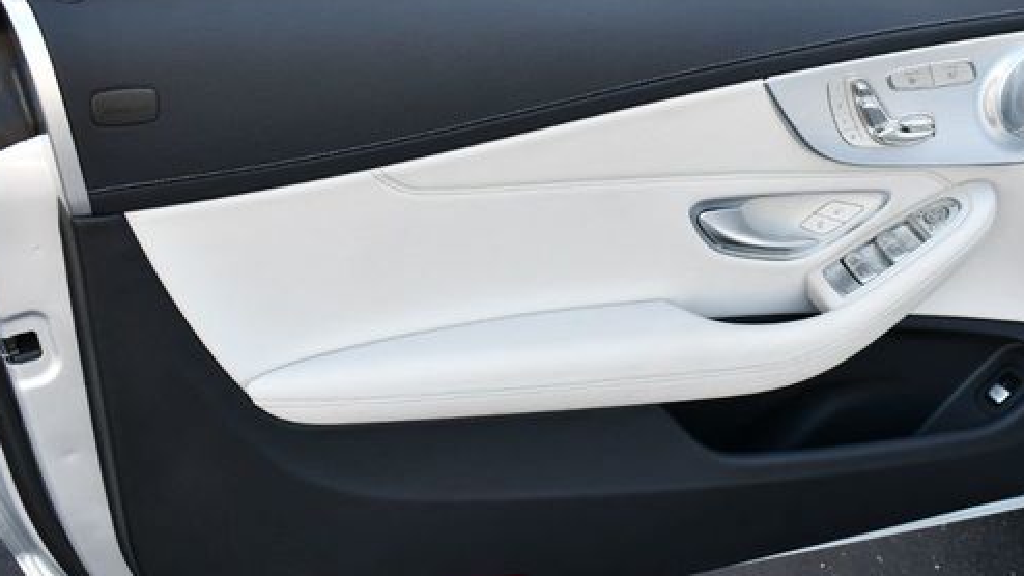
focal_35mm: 57
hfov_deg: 36.4
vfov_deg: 21.1
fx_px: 1548
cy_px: 256
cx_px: 636
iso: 400
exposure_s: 1/250
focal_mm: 21
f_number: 4.5
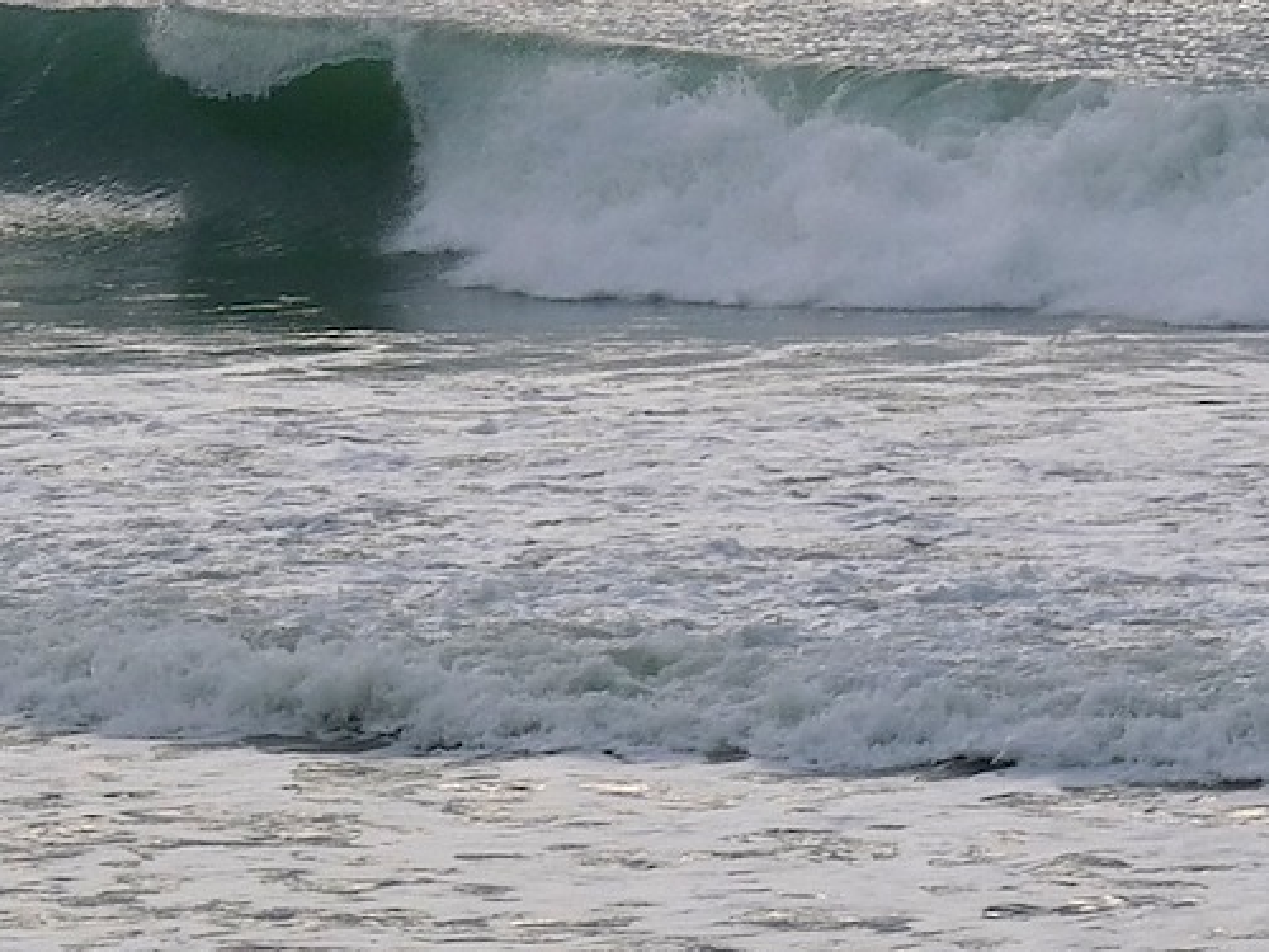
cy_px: 208
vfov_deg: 4.1
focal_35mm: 360
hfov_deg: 5.5
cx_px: -287
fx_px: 13197
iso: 100
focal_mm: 22.3
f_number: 5.6
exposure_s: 1/250
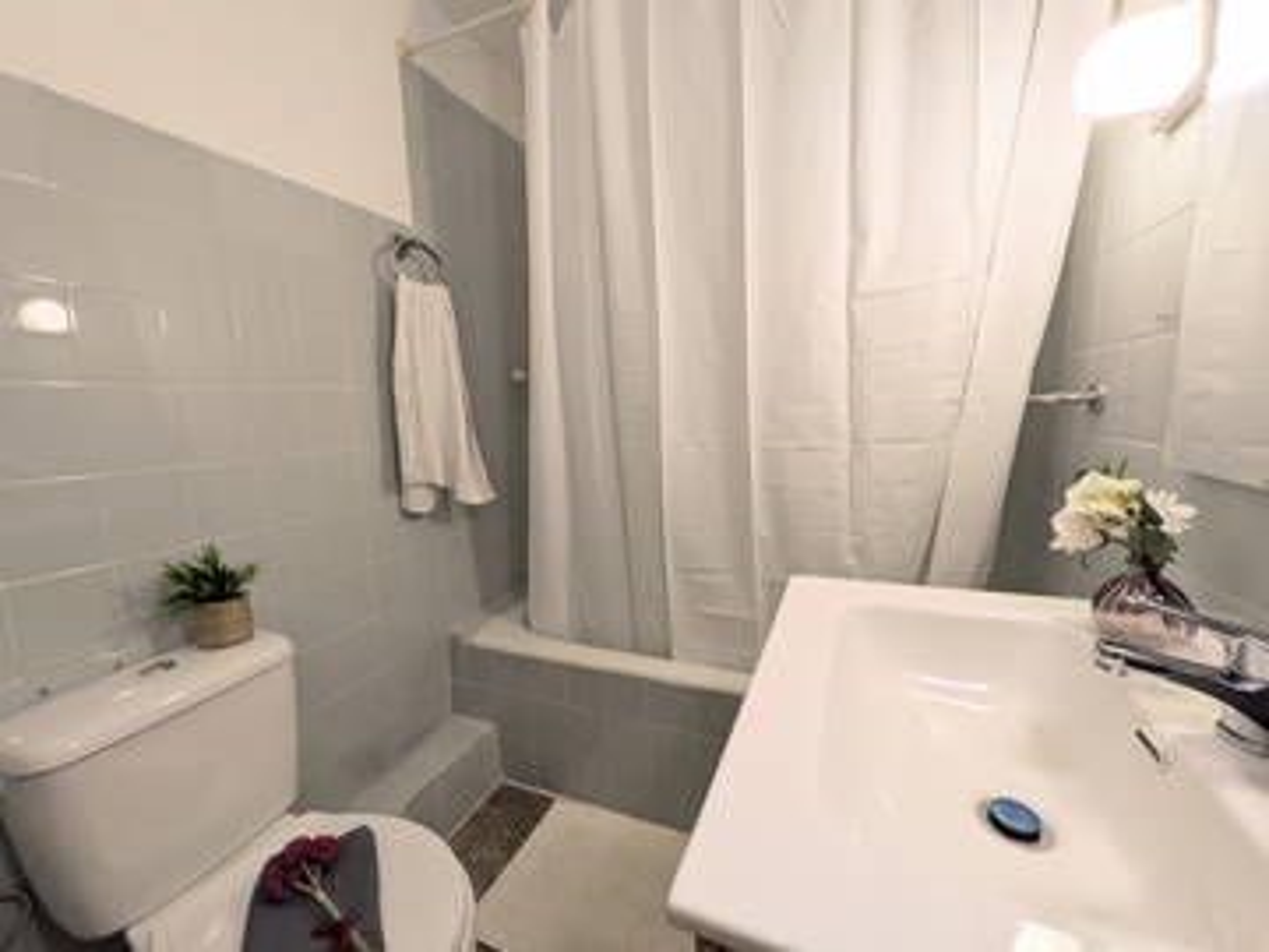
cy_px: 476
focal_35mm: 14
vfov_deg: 85.7
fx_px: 513
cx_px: 634
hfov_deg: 102.1
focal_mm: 1.83
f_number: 2.2
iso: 73
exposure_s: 1/25
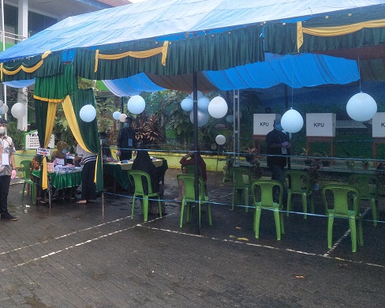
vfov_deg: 50.9
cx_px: 112
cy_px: 113
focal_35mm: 28
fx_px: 319
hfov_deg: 59.9
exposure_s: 1/482
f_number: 2.2
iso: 81
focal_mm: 3.46
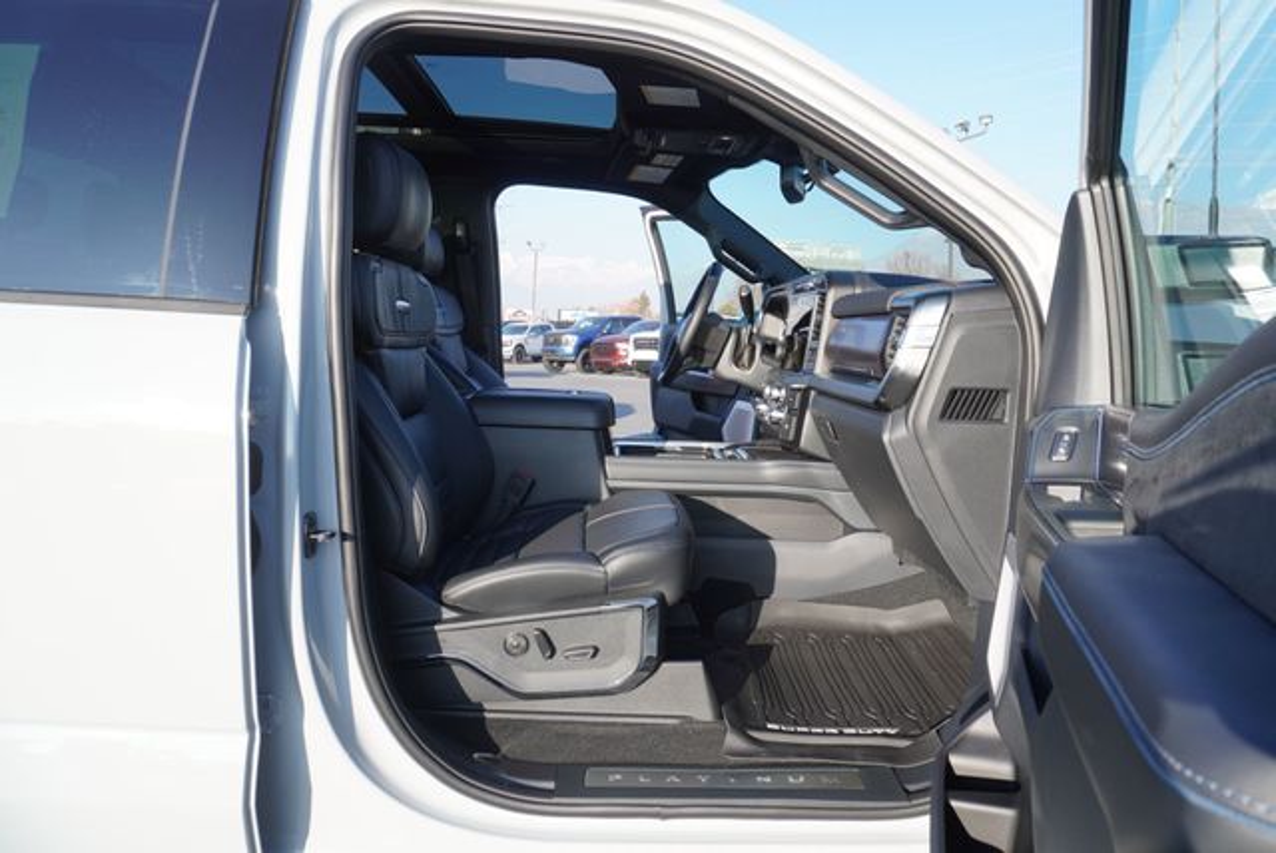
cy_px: 426
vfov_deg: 53.2
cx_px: 638
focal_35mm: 24
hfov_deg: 73.7
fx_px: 851
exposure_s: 1/125
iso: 100
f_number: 5.6
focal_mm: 16
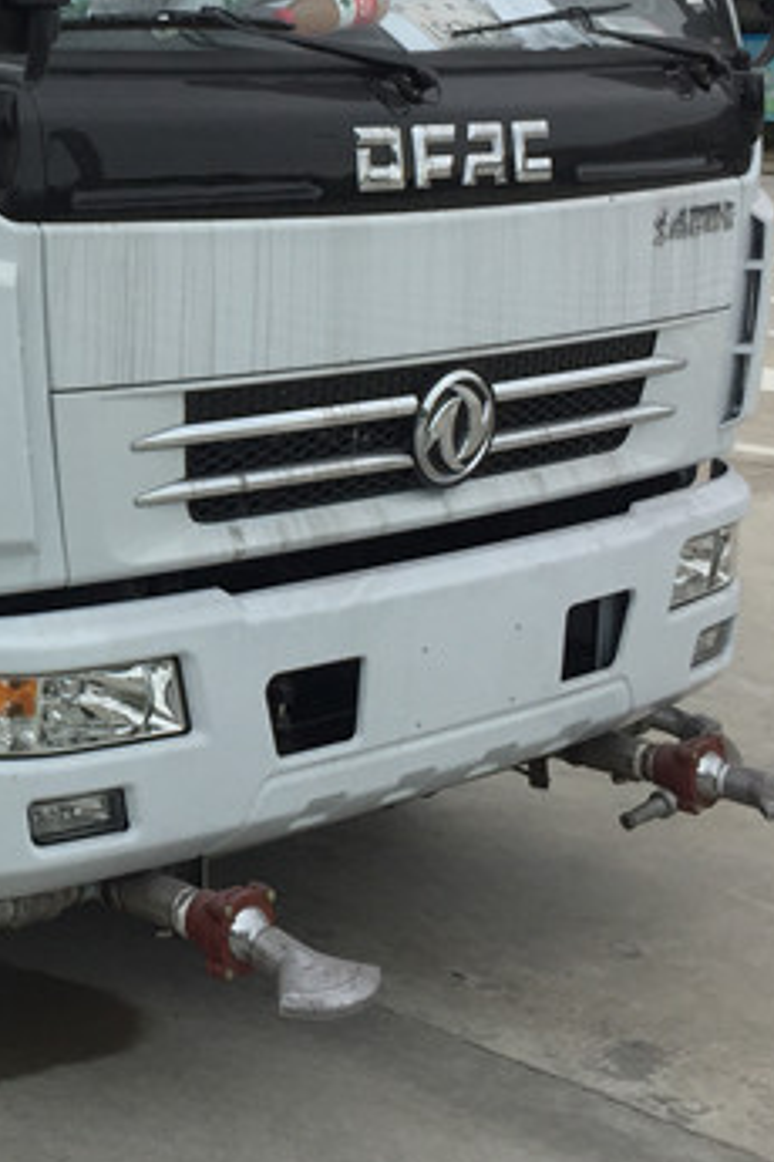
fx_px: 2257
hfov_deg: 18.5
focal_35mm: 70
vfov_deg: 28.4
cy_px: 280
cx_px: -145
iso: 32
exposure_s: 1/842
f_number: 2.2
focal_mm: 4.15
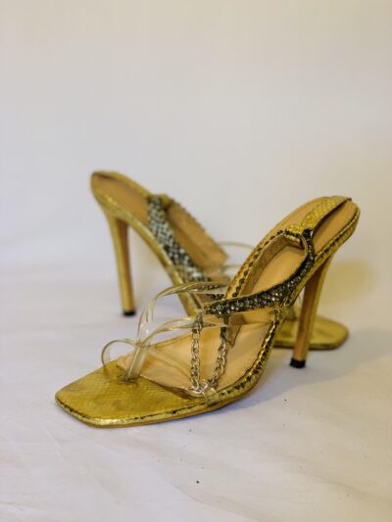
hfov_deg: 28.0
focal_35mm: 52
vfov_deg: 36.8
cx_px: 196
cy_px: 261
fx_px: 785
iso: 200
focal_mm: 6
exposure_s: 1/50
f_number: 2.4
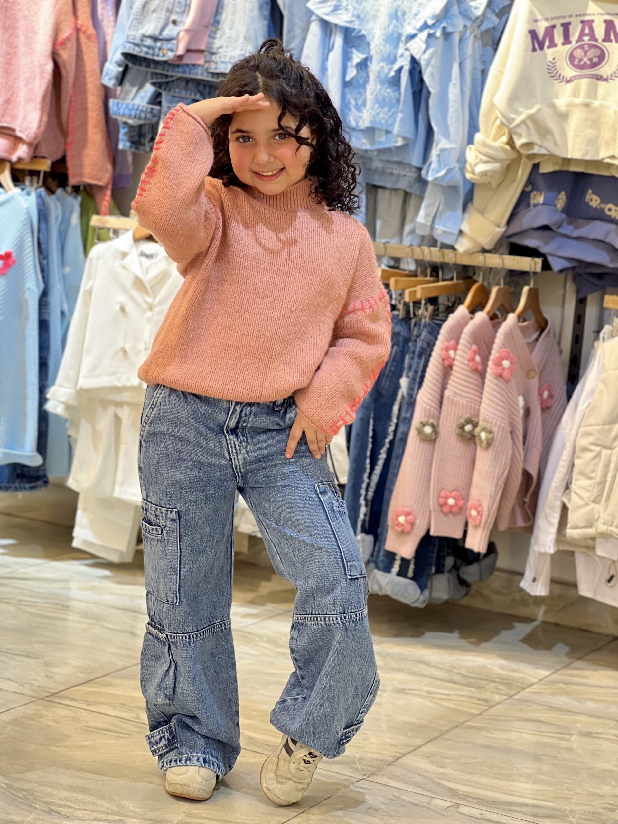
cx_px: 309
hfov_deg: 19.1
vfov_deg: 25.3
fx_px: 1833
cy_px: 412
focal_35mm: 77
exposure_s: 1/33
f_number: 2.8
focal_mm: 9
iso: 160
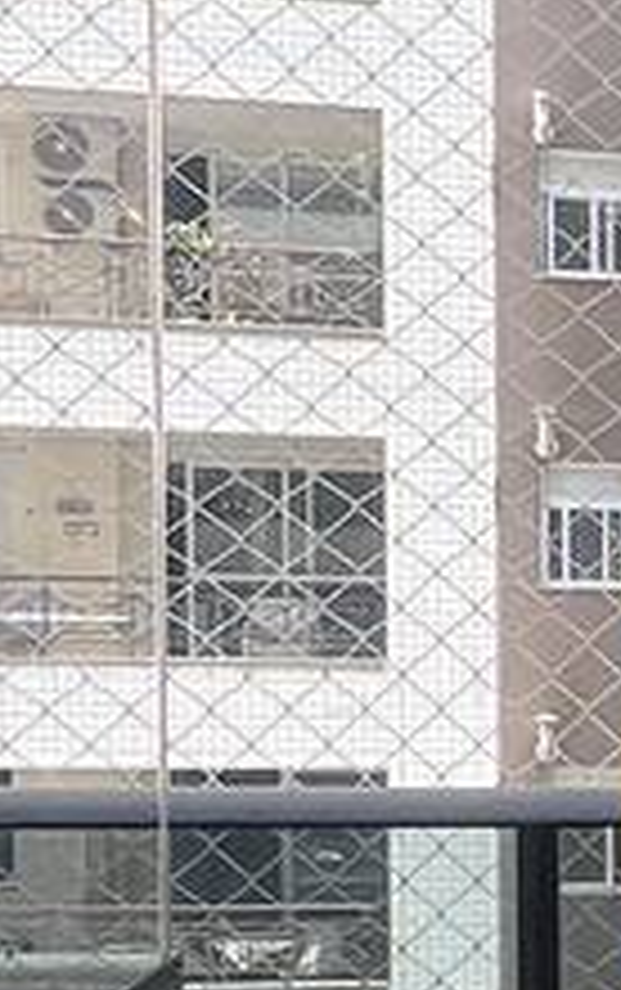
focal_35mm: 90
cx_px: 1395
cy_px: 814
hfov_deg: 12.2
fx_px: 2431
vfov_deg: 22.7
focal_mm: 1.57
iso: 32
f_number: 1.8
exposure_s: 1/481
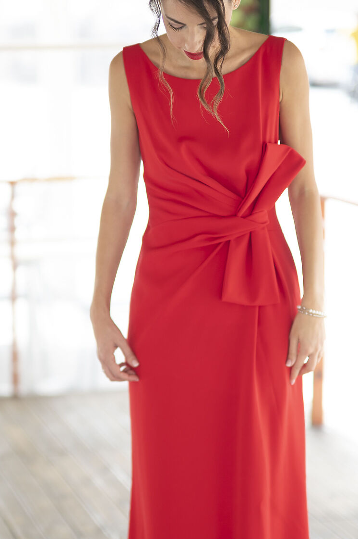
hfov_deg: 12.8
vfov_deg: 19.1
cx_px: 153
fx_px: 1598
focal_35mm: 107
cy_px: 330
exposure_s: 1/500
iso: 100
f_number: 1.2
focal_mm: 50
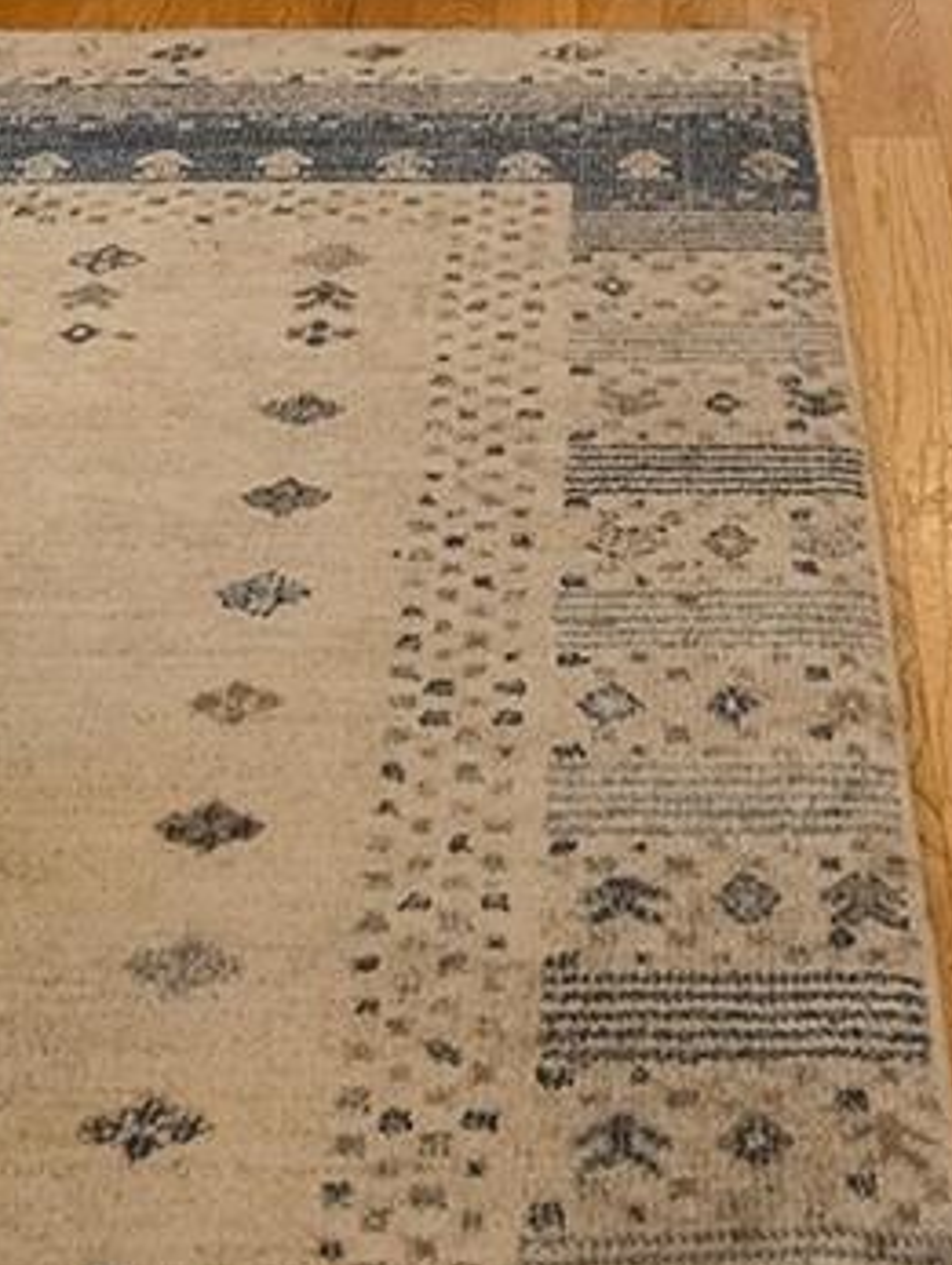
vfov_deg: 17.3
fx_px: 3111
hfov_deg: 17.3
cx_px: 657
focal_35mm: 85
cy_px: -1208
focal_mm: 10
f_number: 8
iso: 160
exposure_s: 1/15
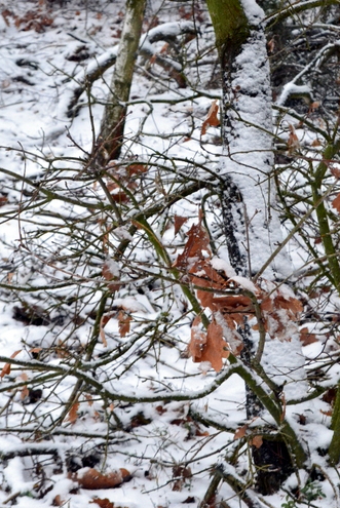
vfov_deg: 16.2
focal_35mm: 126
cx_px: 237
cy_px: 164
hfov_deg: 10.9
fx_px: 1781
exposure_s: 1/320
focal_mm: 52
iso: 3200
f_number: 10
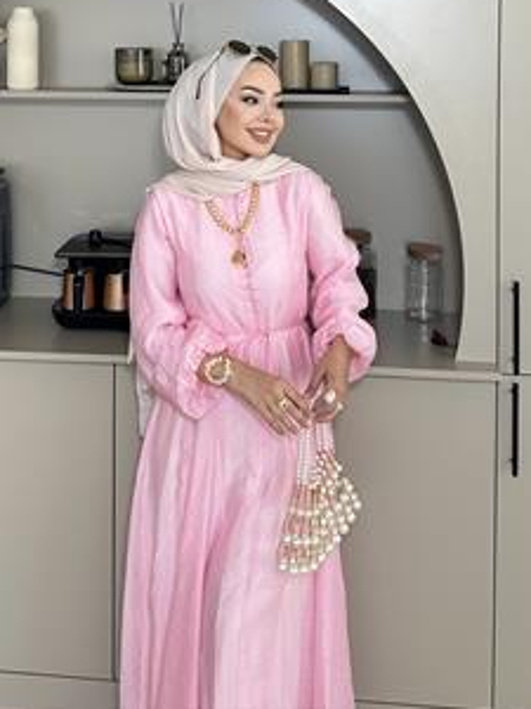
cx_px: 248
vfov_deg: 54.1
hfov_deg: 42.9
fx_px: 675
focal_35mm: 33
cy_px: 228
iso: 160
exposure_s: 1/121
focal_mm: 6.86
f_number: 1.78
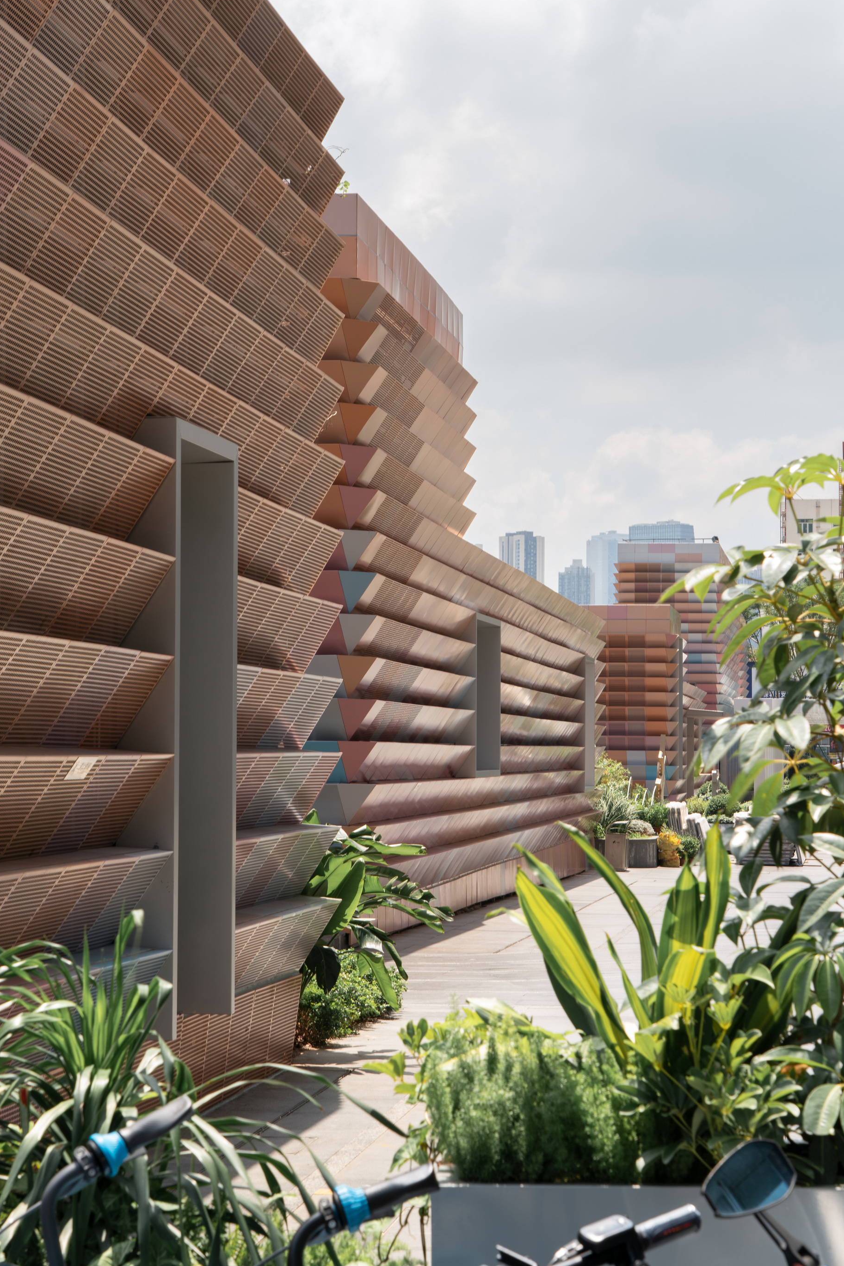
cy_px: 576
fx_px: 2812
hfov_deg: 17.1
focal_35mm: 80
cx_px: 415
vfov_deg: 25.3
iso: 50
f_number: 13
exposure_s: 1/20
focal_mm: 73
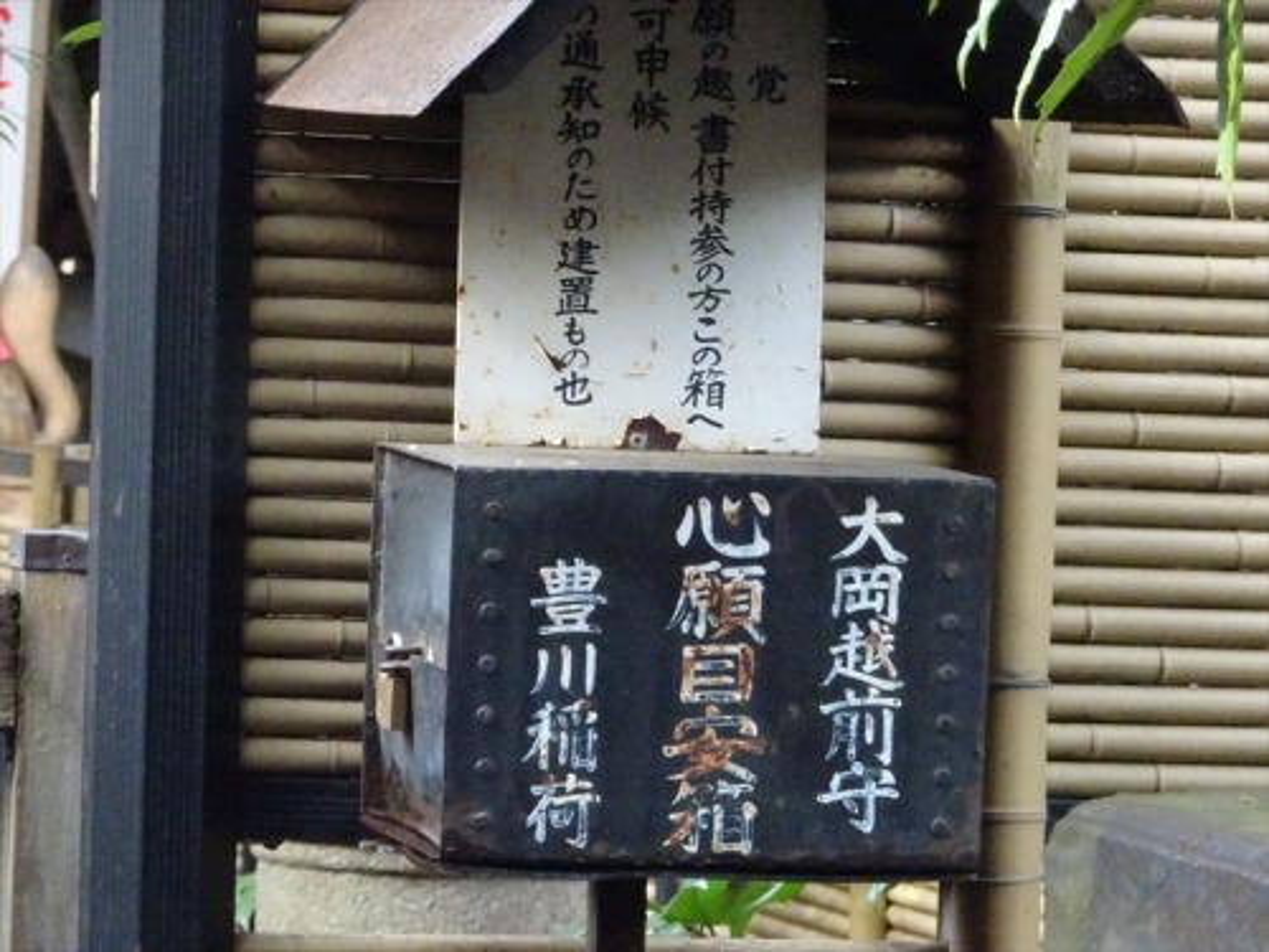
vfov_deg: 6.6
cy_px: 476
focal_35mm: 225
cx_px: 634
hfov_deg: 8.8
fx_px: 8248
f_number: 6.3
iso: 3200
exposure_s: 1/200
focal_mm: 38.47
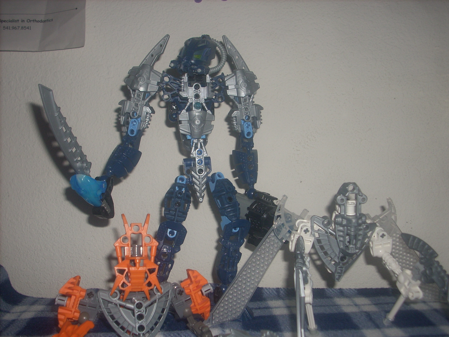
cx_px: 224
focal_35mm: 37
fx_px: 480
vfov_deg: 38.7
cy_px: 168
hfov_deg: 50.1
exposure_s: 1/60
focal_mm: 6.2
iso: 64
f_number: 2.8
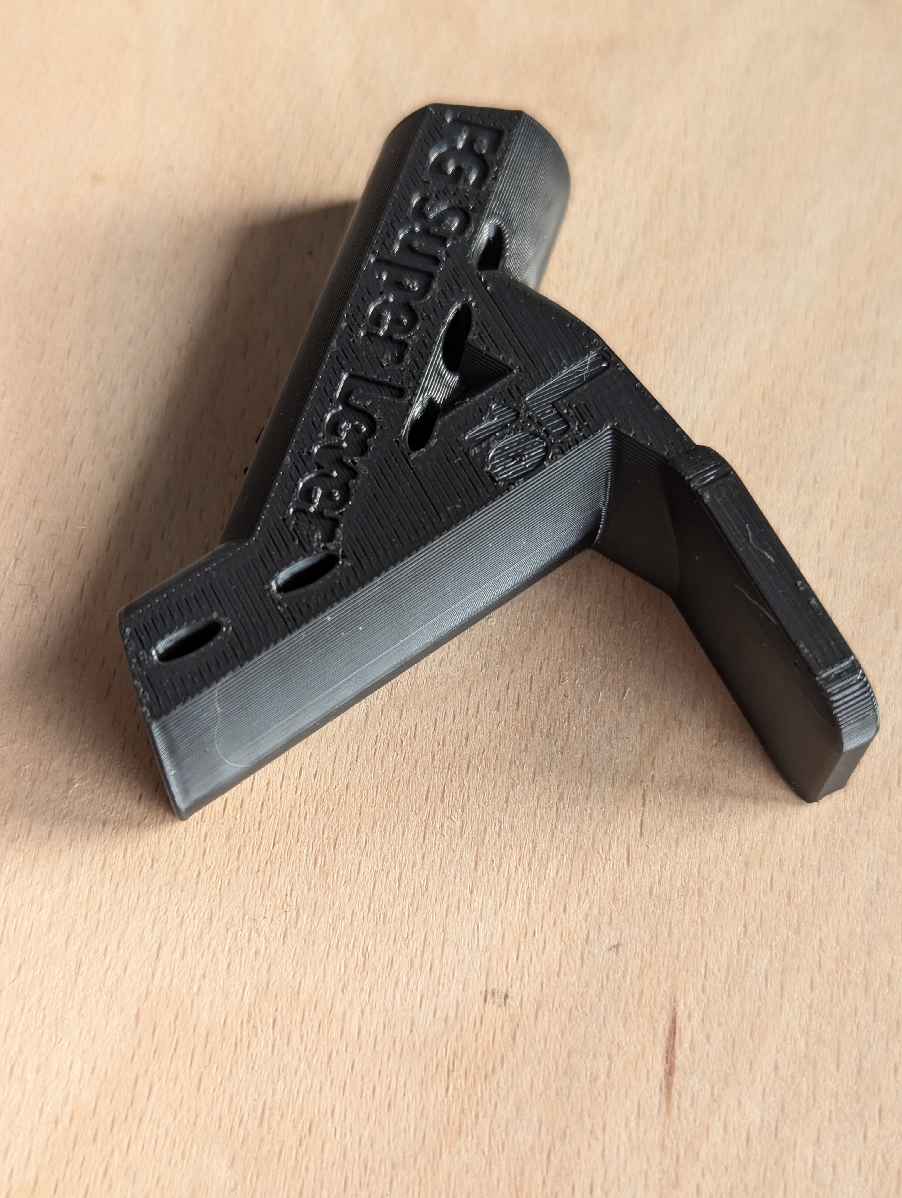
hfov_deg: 30.3
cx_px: 451
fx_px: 1664
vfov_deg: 39.6
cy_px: 599
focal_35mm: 48
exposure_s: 1/98.8
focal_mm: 6.81
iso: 110
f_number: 1.85
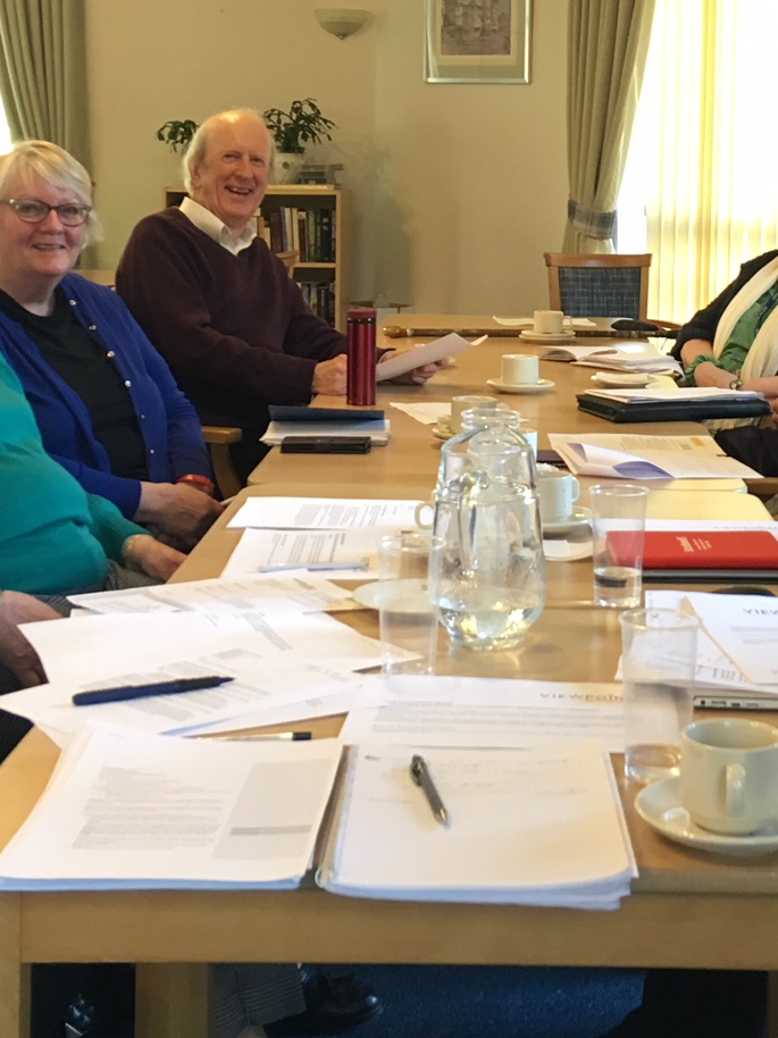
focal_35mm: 64
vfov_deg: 29.6
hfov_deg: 22.8
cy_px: 219
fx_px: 1919
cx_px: 543
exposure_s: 1/33
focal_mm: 4.15
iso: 125
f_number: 2.2
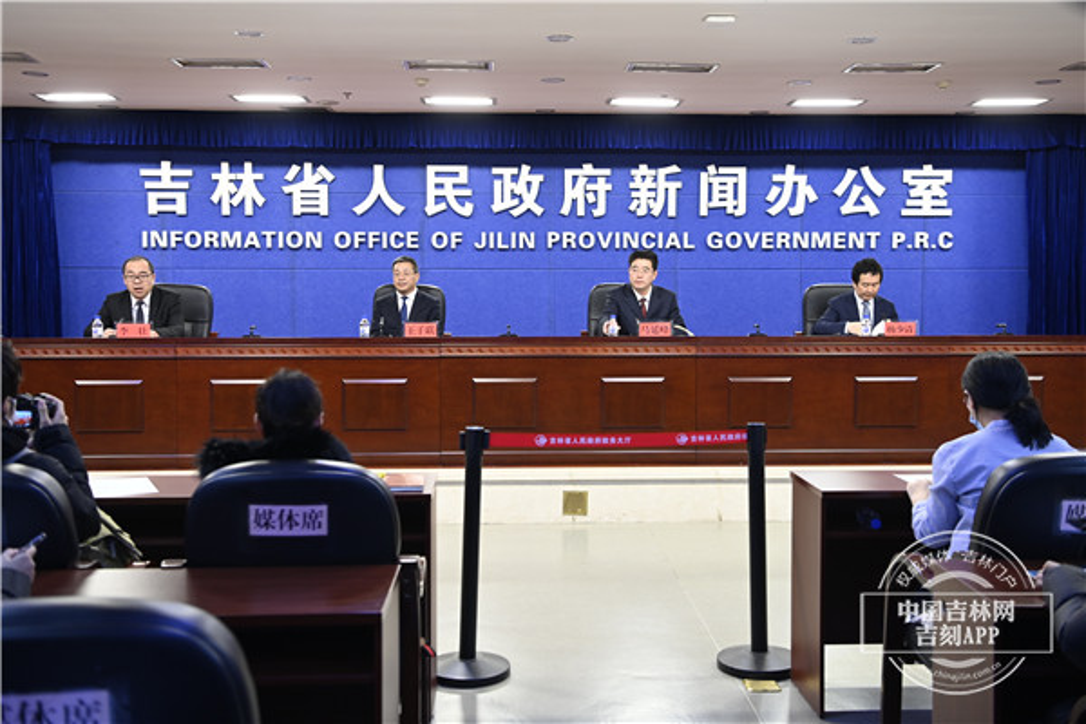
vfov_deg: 35.1
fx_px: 1146
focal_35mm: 38
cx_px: 543
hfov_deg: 50.7
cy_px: 362
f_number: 3.5
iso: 1250
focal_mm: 38
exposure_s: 1/100
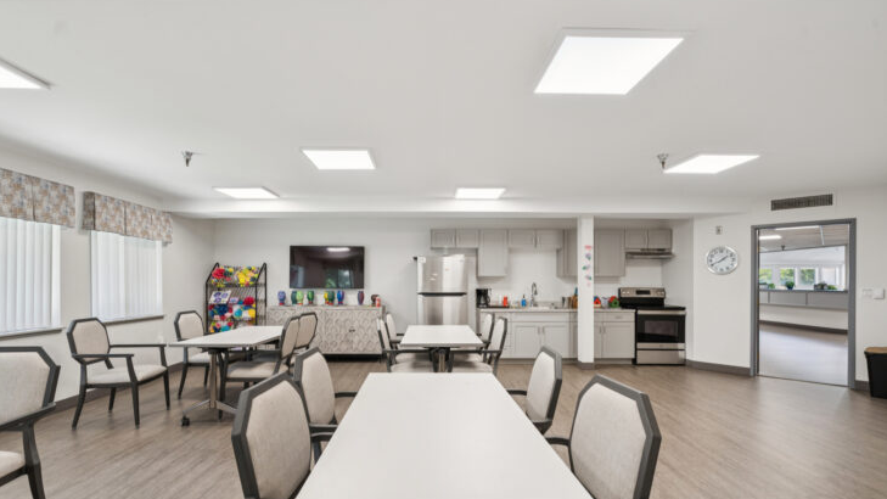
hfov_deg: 95.9
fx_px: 400
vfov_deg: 63.7
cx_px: 438
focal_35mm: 17
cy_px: 282
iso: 400
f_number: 8
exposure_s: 1/25
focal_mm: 16
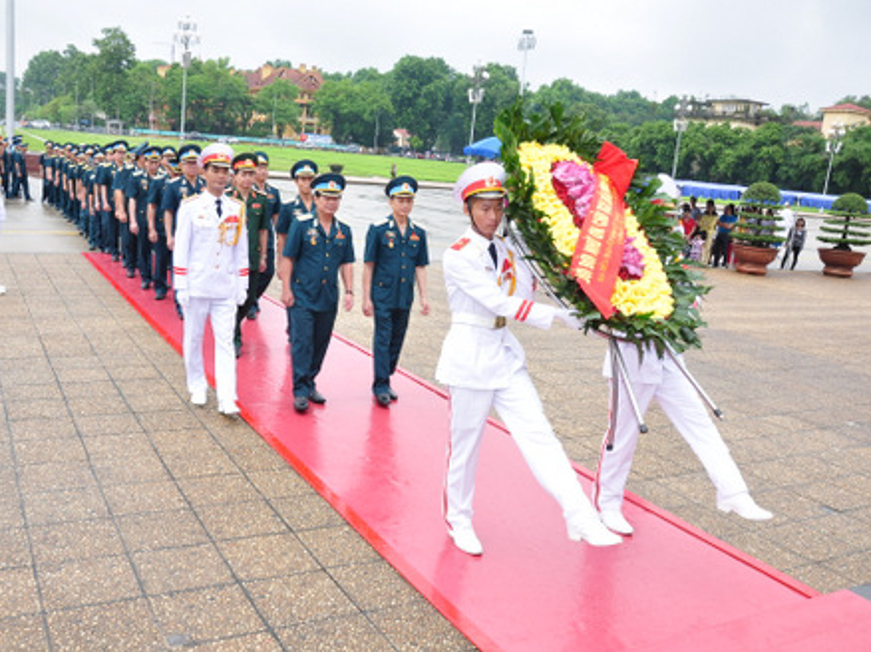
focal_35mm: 35
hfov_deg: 53.1
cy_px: 326
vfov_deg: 41.1
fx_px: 869
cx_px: 386
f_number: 7.1
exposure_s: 1/125
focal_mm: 21
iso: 400
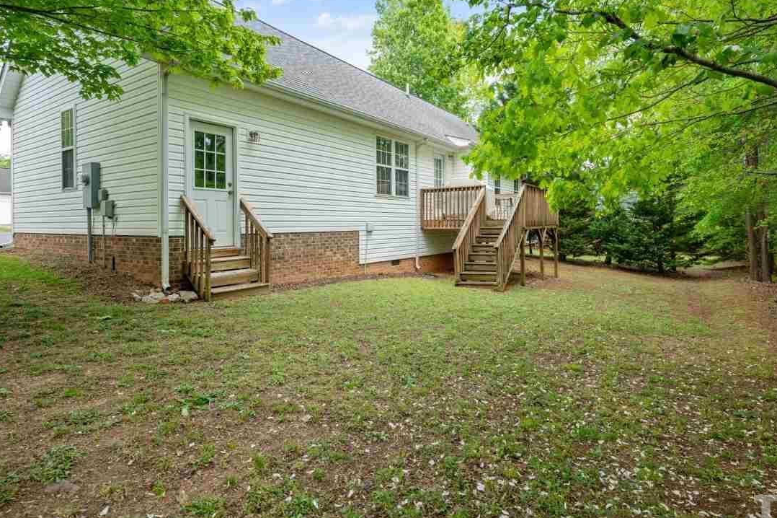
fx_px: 410
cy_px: 222
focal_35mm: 19
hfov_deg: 86.8
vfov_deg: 64.2
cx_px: 411
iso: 125
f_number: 5.6
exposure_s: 1/40
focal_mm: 16
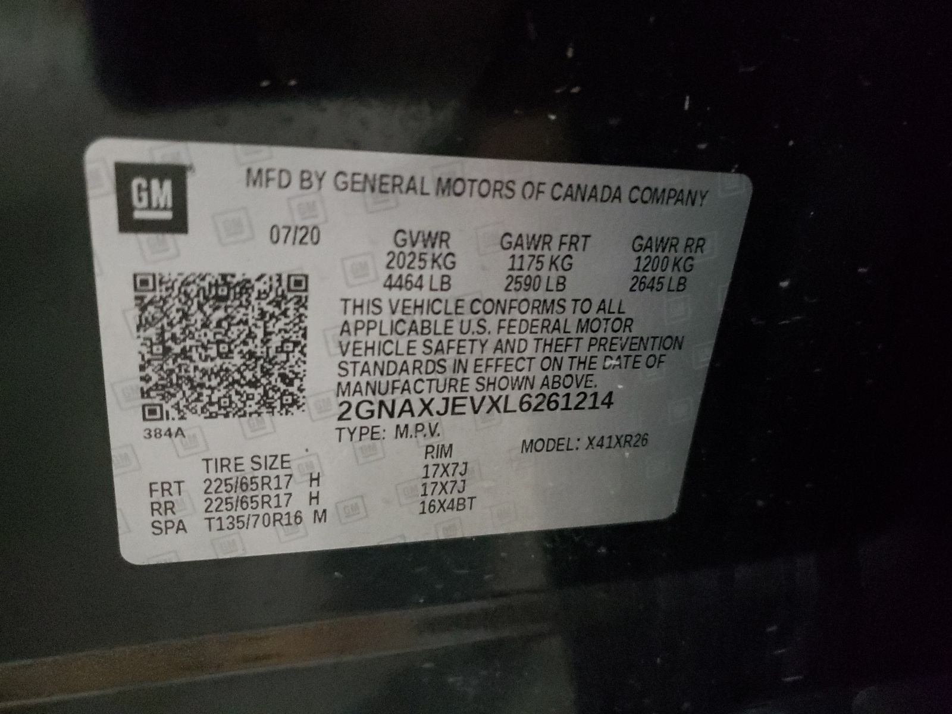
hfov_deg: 67.3
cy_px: 357
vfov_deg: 53.1
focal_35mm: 26
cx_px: 476
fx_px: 715
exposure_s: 1/24
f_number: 1.5
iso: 921
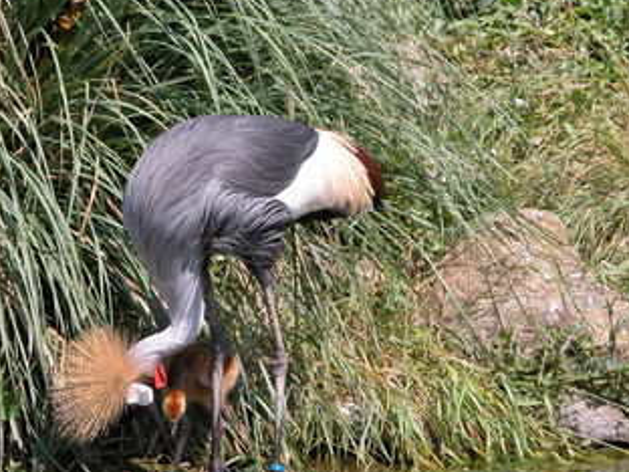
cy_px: 272
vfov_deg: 6.1
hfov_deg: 8.1
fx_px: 4452
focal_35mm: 245
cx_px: 268
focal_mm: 48.5
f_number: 5.1
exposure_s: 1/344
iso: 100
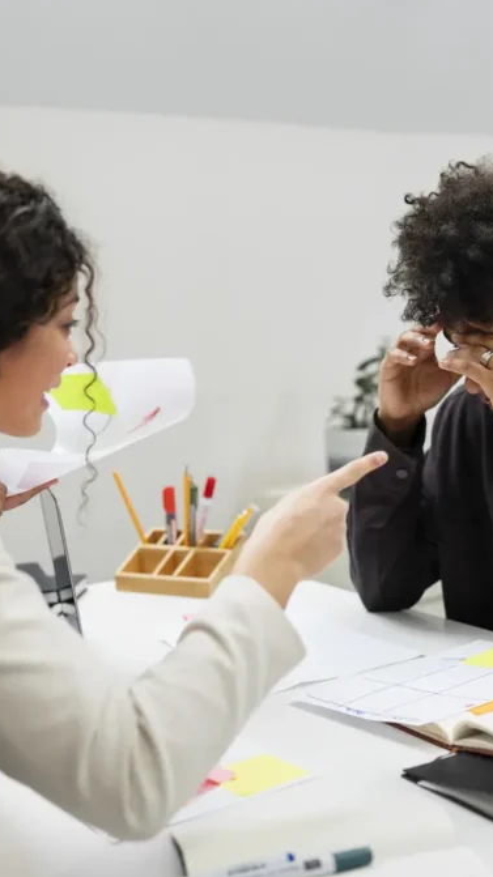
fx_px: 1303
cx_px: 407
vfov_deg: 37.2
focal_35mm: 56
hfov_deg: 21.1
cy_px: 432
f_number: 2
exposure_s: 1/320
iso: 640
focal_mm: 35
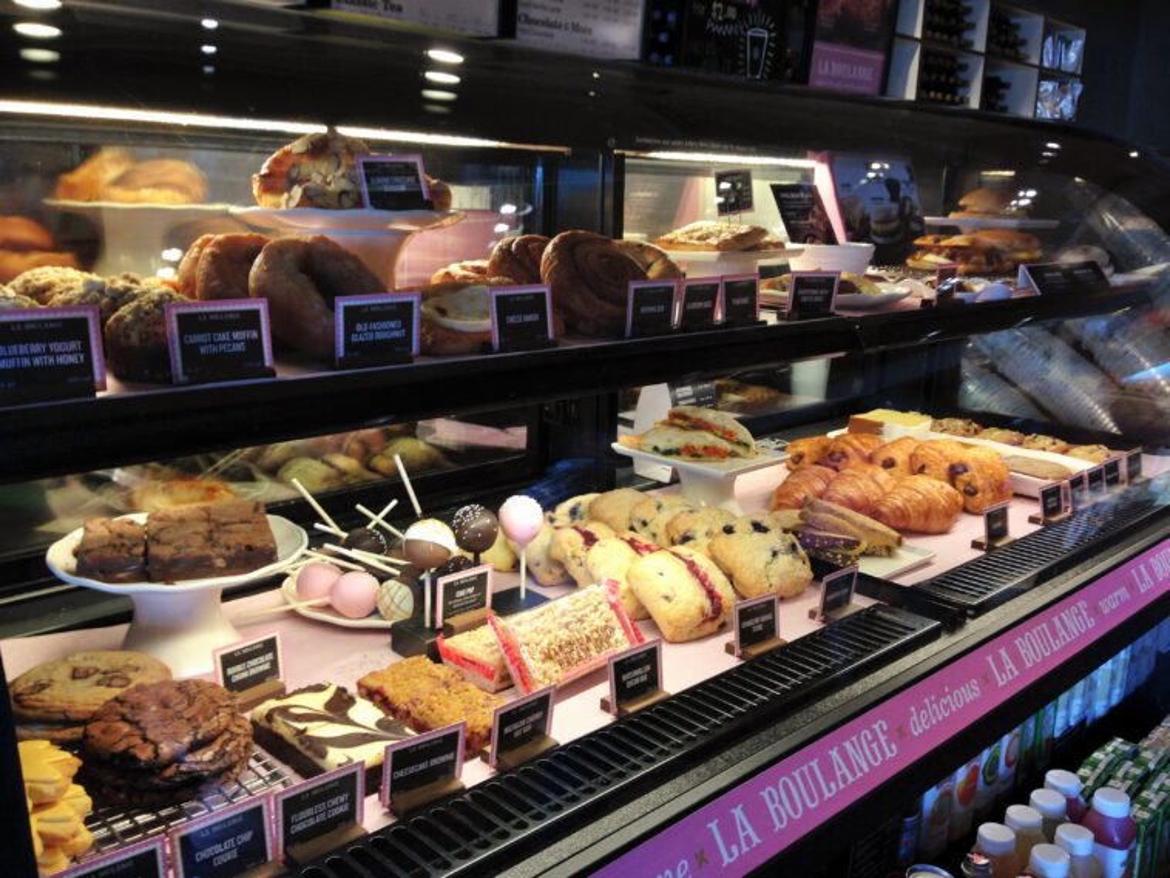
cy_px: 439
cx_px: 585
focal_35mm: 33
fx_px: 1116
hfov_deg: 55.3
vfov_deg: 43.0
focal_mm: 4.12
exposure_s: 1/20
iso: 50
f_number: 2.4
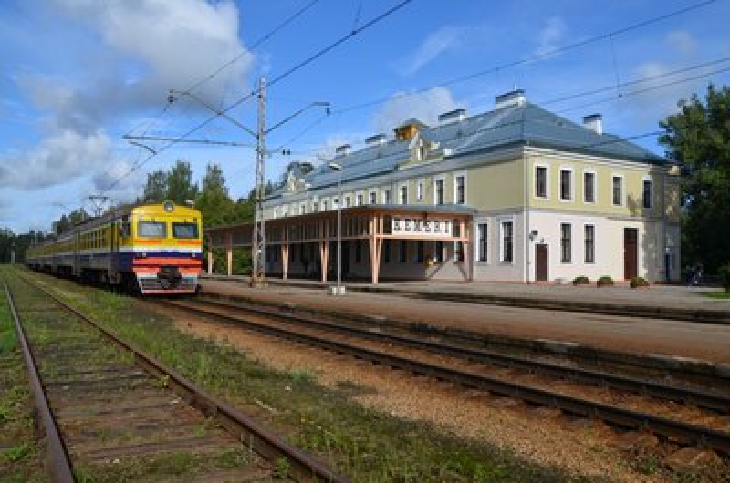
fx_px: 637
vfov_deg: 41.5
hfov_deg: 59.6
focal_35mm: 32
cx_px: 365
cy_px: 242
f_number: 9
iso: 100
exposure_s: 1/320
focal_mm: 21
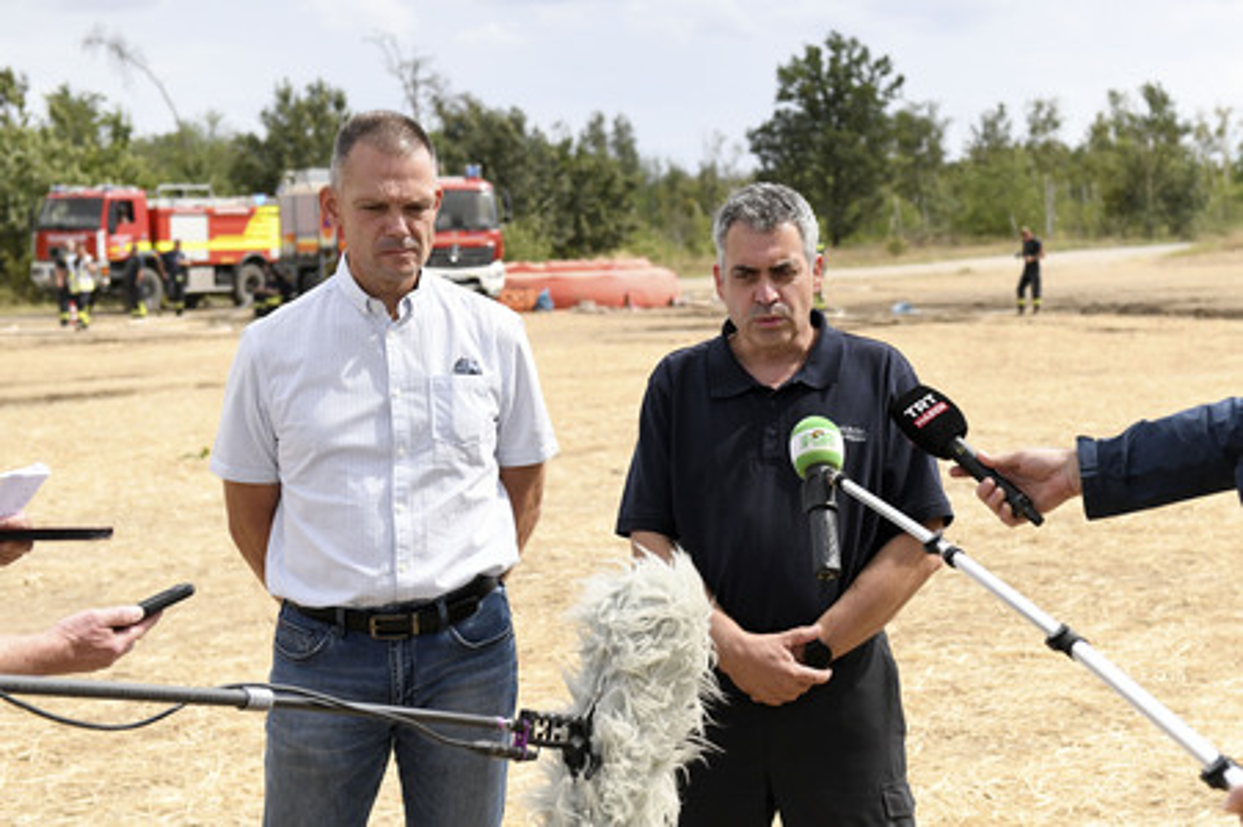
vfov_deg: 24.2
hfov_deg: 35.7
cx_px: 622
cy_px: 414
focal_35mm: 56
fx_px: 1932
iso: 2000
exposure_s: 1/8000
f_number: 5
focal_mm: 56
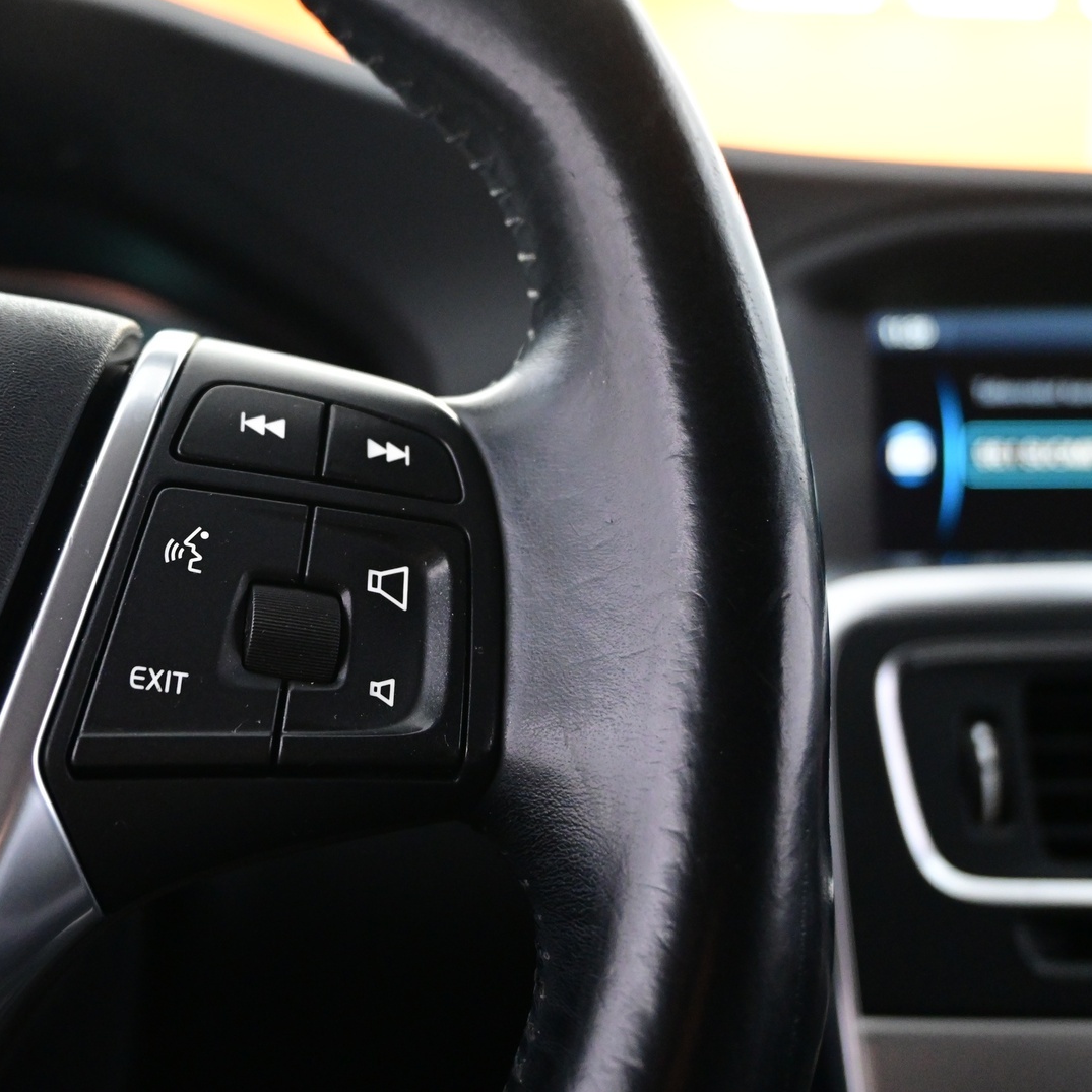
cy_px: 544
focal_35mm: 41
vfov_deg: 40.6
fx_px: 1475
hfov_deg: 40.0
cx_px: 333
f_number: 4
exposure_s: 1/30
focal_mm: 21.5
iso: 3600
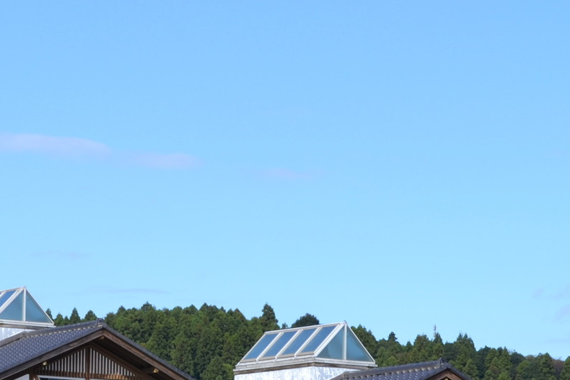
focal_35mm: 175
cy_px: 406
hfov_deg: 11.7
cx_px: 252
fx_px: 2771
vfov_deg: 7.8
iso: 100
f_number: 8
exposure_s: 1/250
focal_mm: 40
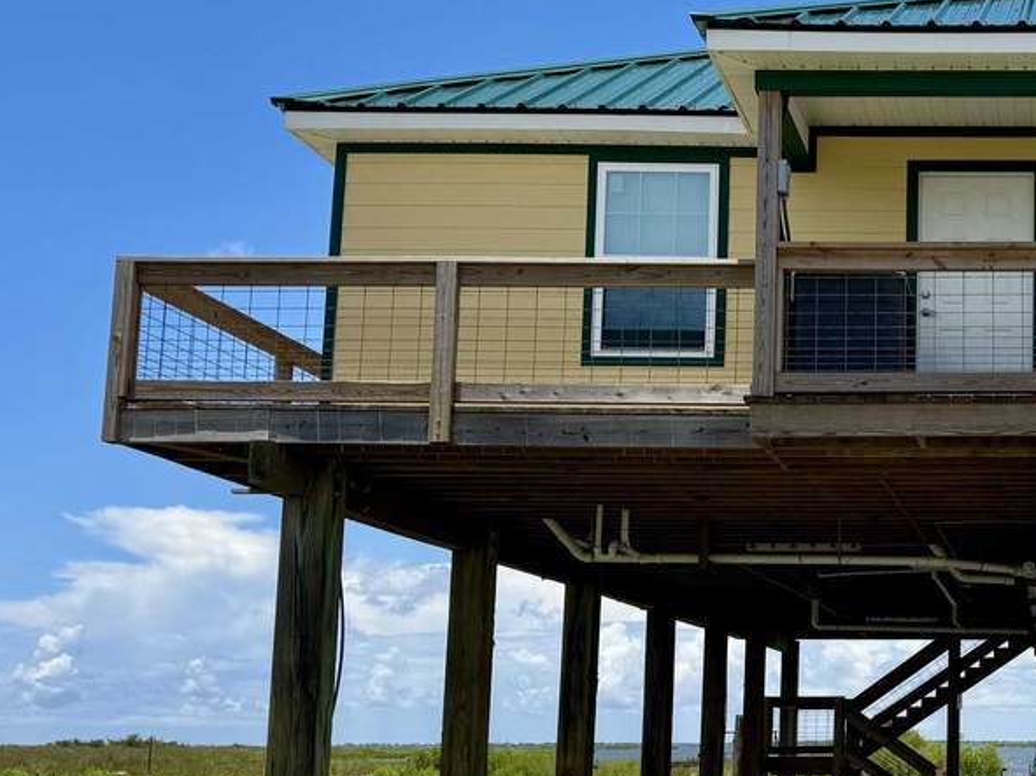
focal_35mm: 52
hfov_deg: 33.4
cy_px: 490
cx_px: 1061
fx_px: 1556
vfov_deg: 27.9
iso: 80
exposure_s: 1/4310
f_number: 1.78
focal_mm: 6.76
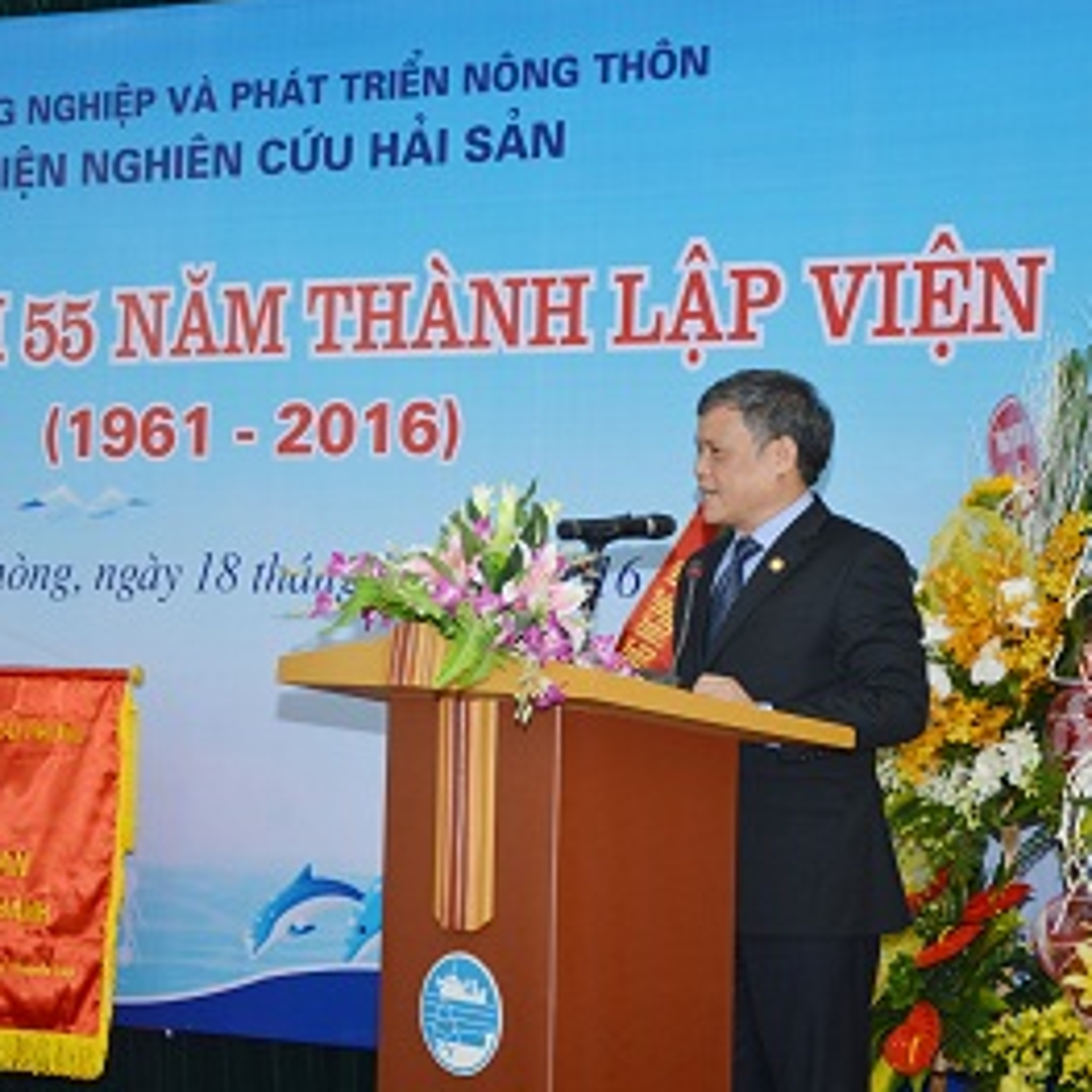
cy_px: 546
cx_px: 432
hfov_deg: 18.7
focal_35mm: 93
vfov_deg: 18.7
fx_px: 3319
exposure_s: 1/60
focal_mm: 48
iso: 200
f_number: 4.8
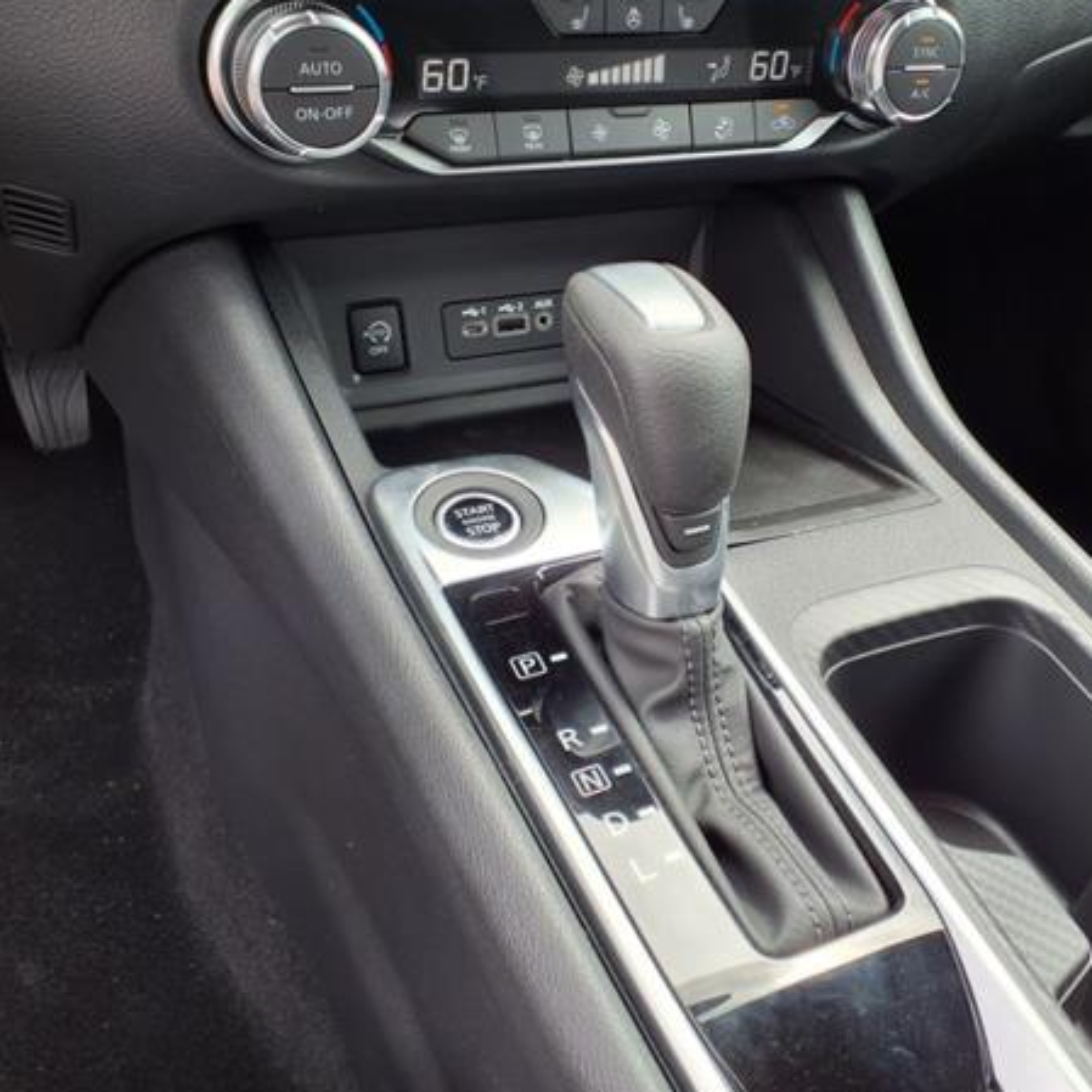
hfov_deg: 47.9
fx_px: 1213
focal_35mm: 34
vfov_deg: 48.4
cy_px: 525
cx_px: 696
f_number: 1.9
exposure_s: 1/152
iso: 40
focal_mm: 3.58
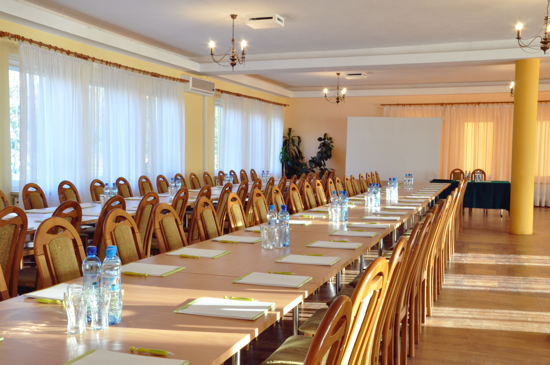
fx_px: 595
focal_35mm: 39
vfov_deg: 34.1
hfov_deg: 49.6
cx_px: 275
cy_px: 182
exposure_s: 1/2
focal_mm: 26
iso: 500
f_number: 20
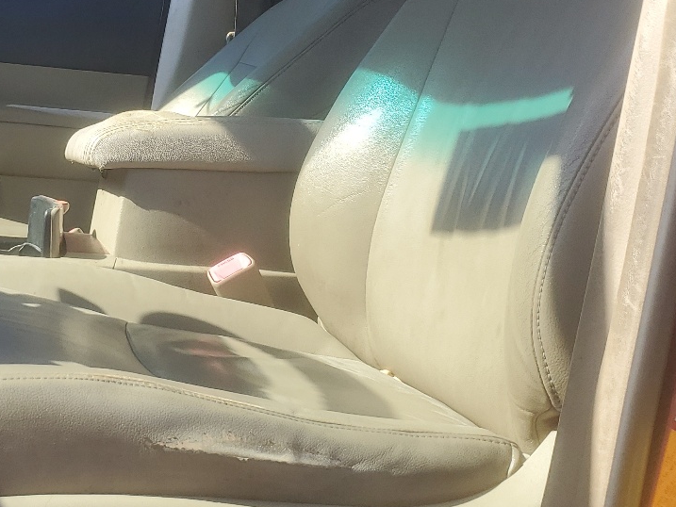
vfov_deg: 25.0
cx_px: 96
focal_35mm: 58
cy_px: 130
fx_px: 1133
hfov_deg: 32.0
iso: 50
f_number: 1.5
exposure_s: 1/1111
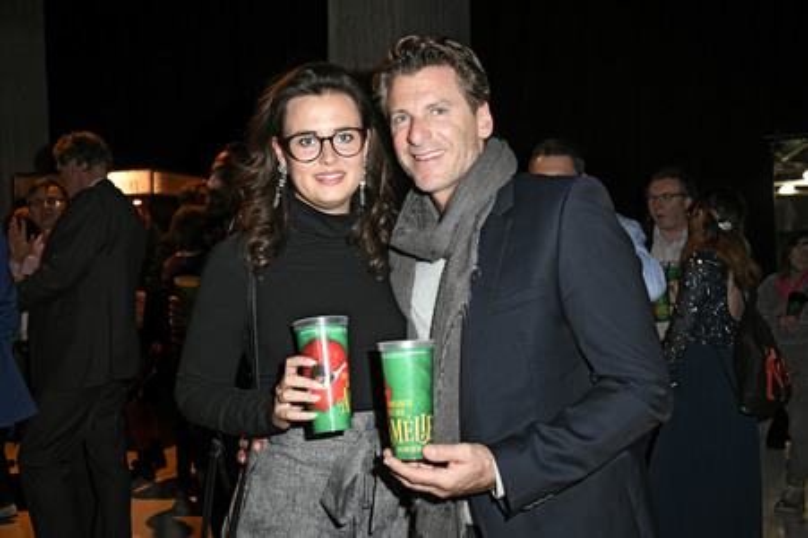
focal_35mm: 35
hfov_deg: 54.5
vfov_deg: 37.8
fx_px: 785
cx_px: 404
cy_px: 269
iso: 2000
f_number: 6.3
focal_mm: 35
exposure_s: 1/60
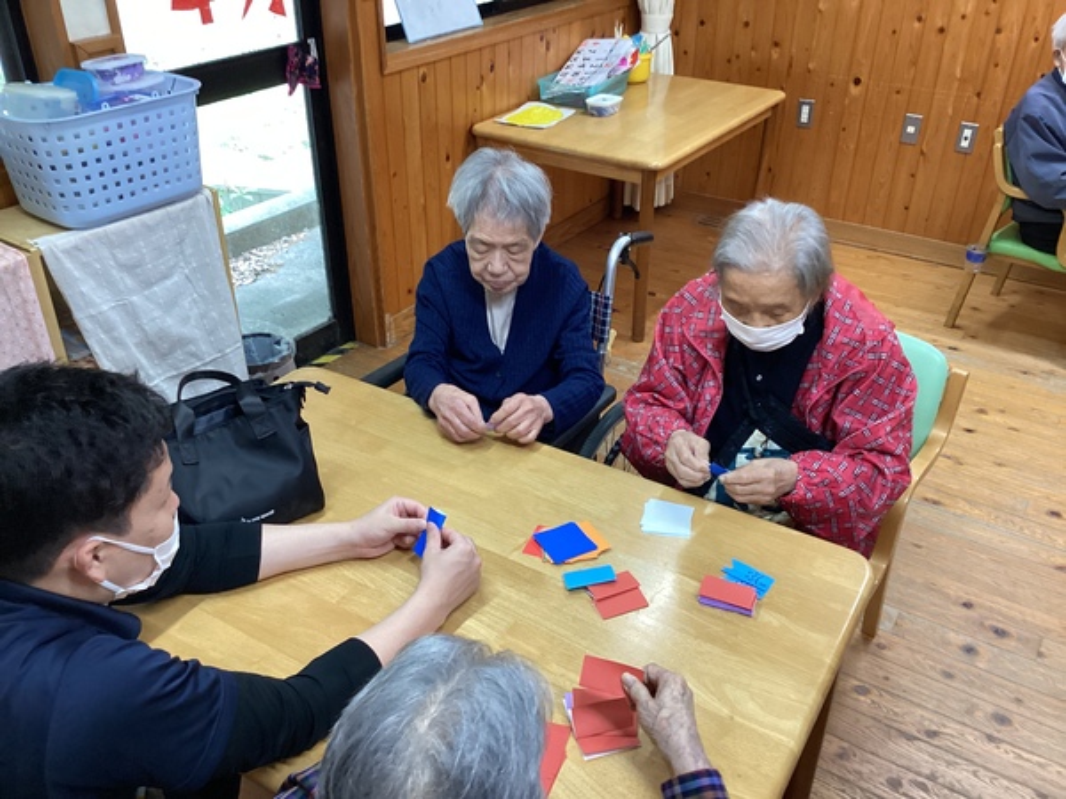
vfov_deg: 45.4
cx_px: 533
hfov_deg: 58.4
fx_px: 955
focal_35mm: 31
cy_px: 400
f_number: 2.4
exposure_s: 1/60
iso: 250
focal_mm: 3.3
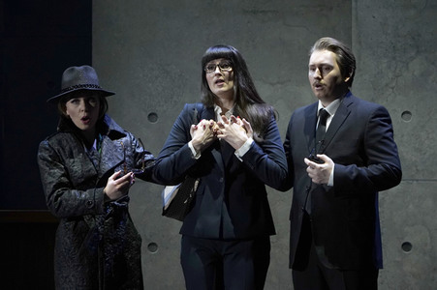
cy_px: 145
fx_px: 4561
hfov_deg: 5.5
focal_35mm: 376
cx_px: 218
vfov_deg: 3.7
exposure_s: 1/125
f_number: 6.3
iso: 3200
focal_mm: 376
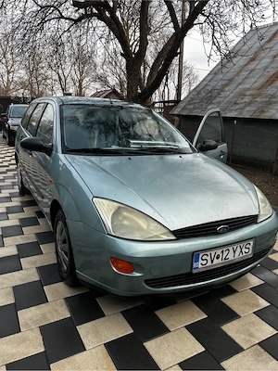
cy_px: 186
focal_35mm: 26
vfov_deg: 67.3
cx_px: 139
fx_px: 278
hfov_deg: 53.1
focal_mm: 5.7
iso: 50
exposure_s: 1/662
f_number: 1.5
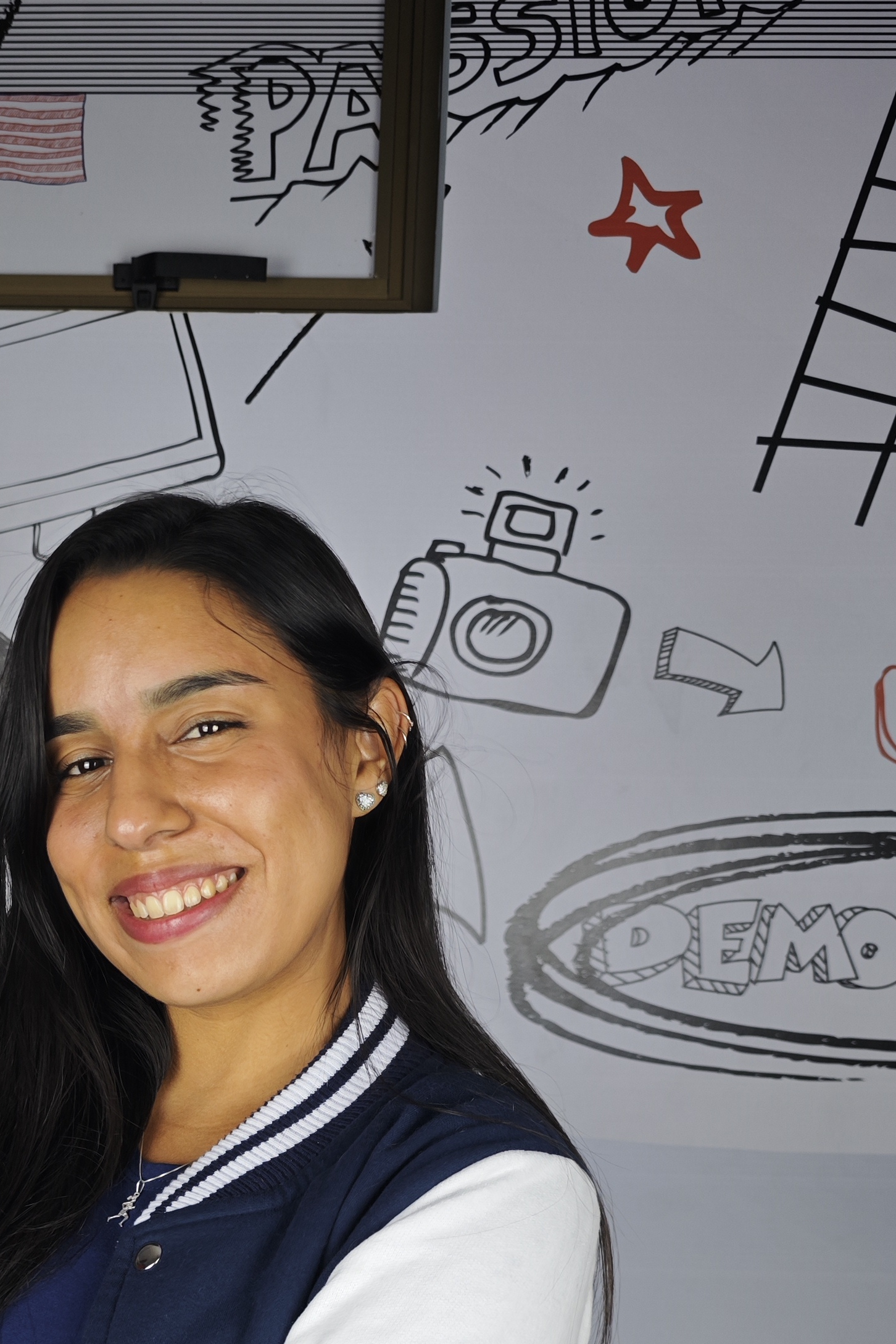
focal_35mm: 45
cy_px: 1142
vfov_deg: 41.1
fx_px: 1679
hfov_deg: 29.2
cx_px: 181
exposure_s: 1/60
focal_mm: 8.72
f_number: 1.63
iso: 320
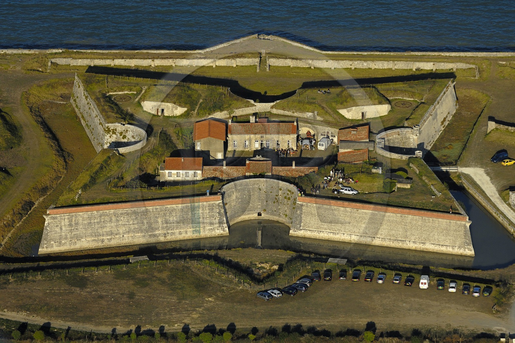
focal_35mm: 165
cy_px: 172
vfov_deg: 8.3
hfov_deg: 12.5
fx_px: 2360
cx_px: 258
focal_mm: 110
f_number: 5
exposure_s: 1/1250
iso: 100
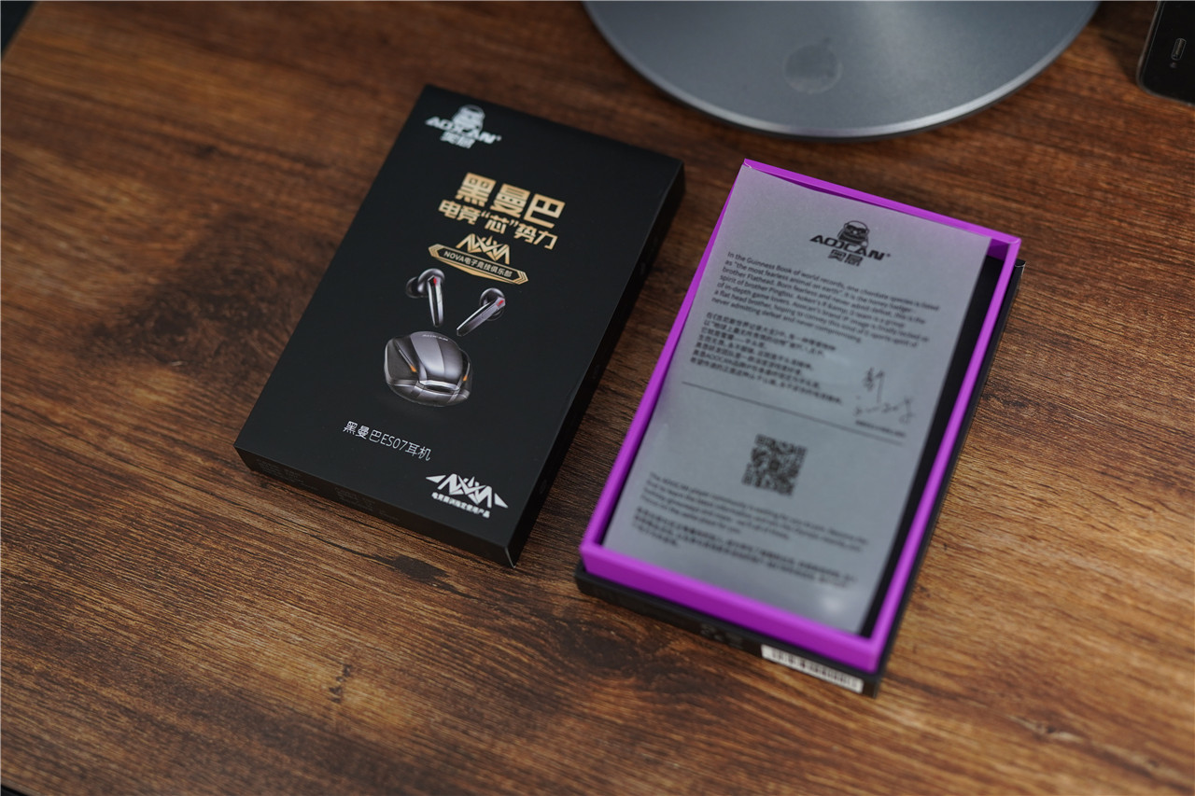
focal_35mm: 50
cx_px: 598
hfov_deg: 39.6
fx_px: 1659
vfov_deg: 27.0
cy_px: 398
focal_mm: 50
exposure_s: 1/50
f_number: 2
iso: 800
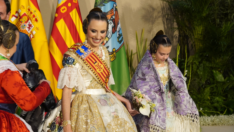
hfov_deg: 26.9
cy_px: 66
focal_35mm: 79
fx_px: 490
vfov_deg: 15.3
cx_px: 117
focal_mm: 50
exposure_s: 1/80
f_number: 4.5
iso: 320
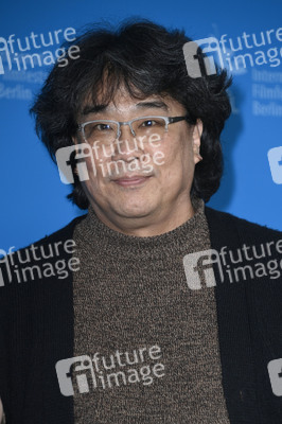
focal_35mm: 210
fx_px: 2472
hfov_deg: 6.5
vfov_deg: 9.8
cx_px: 141
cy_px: 212
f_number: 5.6
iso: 800
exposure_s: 1/250
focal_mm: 210
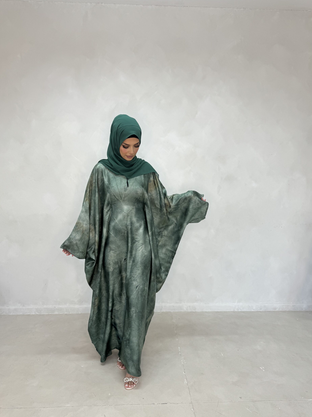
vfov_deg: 69.4
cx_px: 154
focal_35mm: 25
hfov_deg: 54.9
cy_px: 216
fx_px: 300
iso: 64
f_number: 1.78
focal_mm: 6.76
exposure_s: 1/121
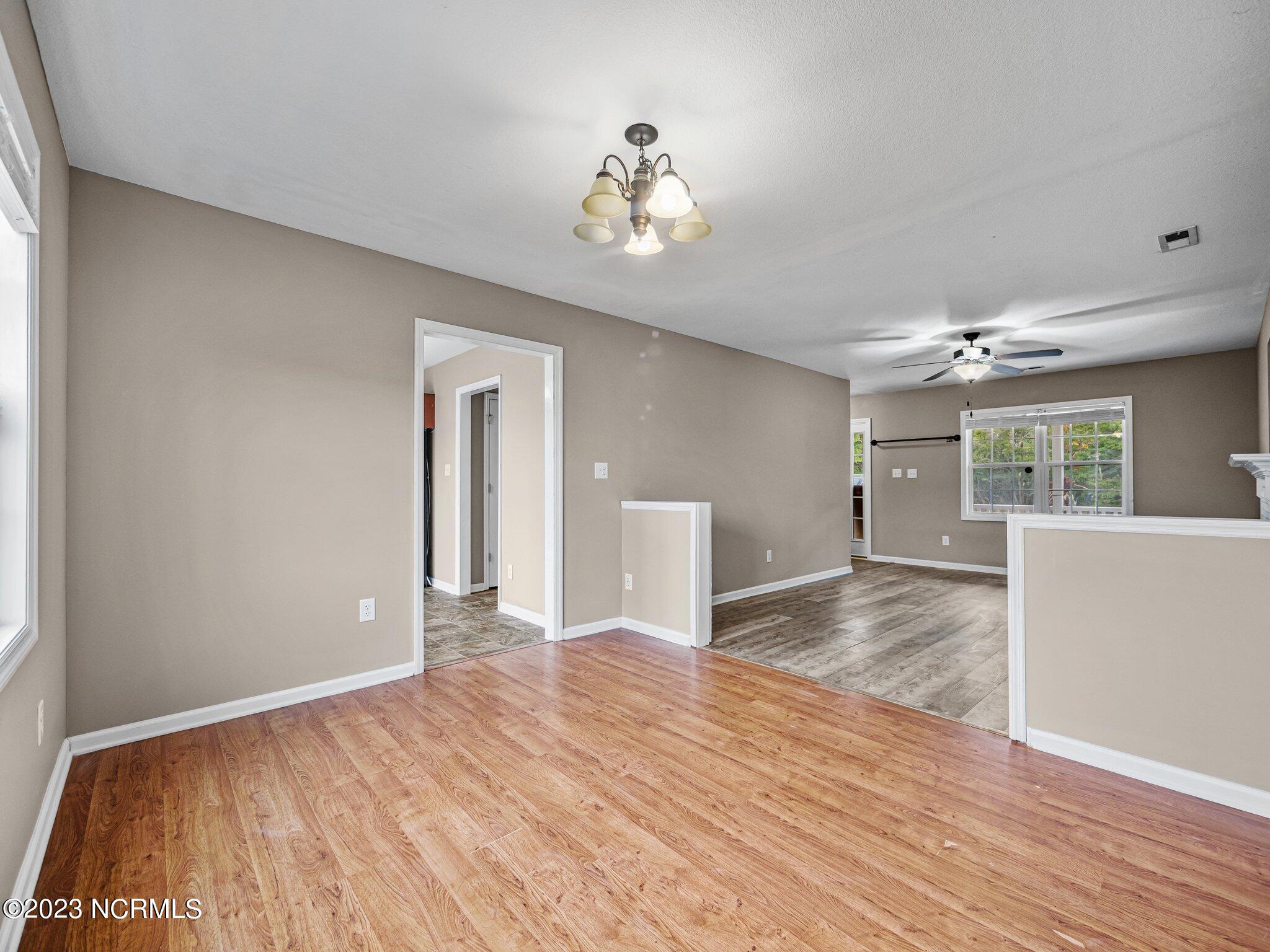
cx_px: 635
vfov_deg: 85.7
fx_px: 514
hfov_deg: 102.1
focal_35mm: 14
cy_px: 476
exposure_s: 1/8
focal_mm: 7
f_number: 4
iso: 400
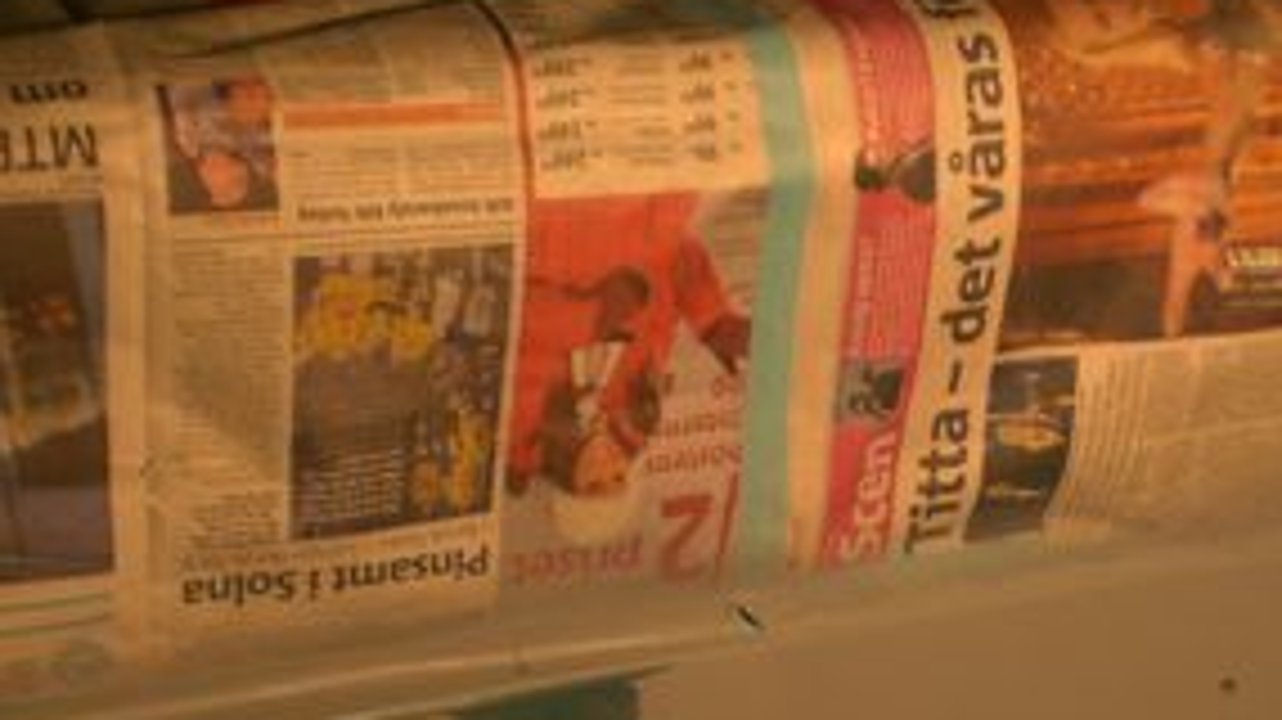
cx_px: 715
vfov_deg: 12.7
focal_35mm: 93
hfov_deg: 22.9
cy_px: 878
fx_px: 3160
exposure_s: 1/100
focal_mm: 6.3
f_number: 3.1
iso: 100
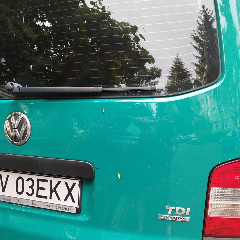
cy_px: 145
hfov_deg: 55.6
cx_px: 118
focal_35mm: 29
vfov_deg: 55.2
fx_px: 227
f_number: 1.7
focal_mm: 5.31
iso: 125
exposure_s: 1/33
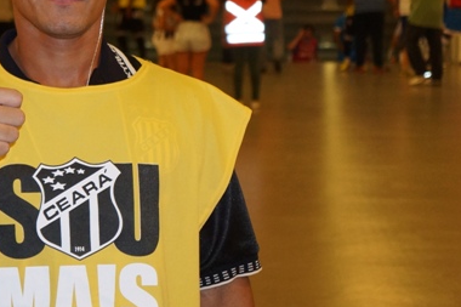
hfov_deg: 14.4
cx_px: 89
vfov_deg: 9.6
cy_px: 78
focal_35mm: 142
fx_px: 1818
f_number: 5
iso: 1250
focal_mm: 45
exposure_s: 1/80
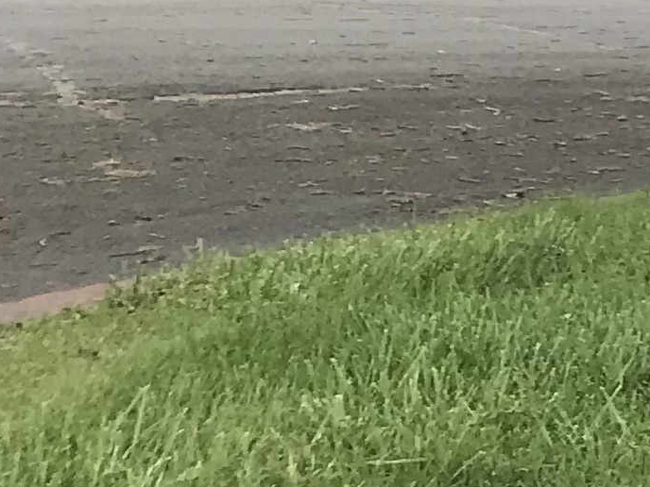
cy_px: -626
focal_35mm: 164
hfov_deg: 9.8
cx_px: 1817
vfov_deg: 8.4
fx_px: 3080
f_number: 1.8
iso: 20
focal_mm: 3.99
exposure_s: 1/370
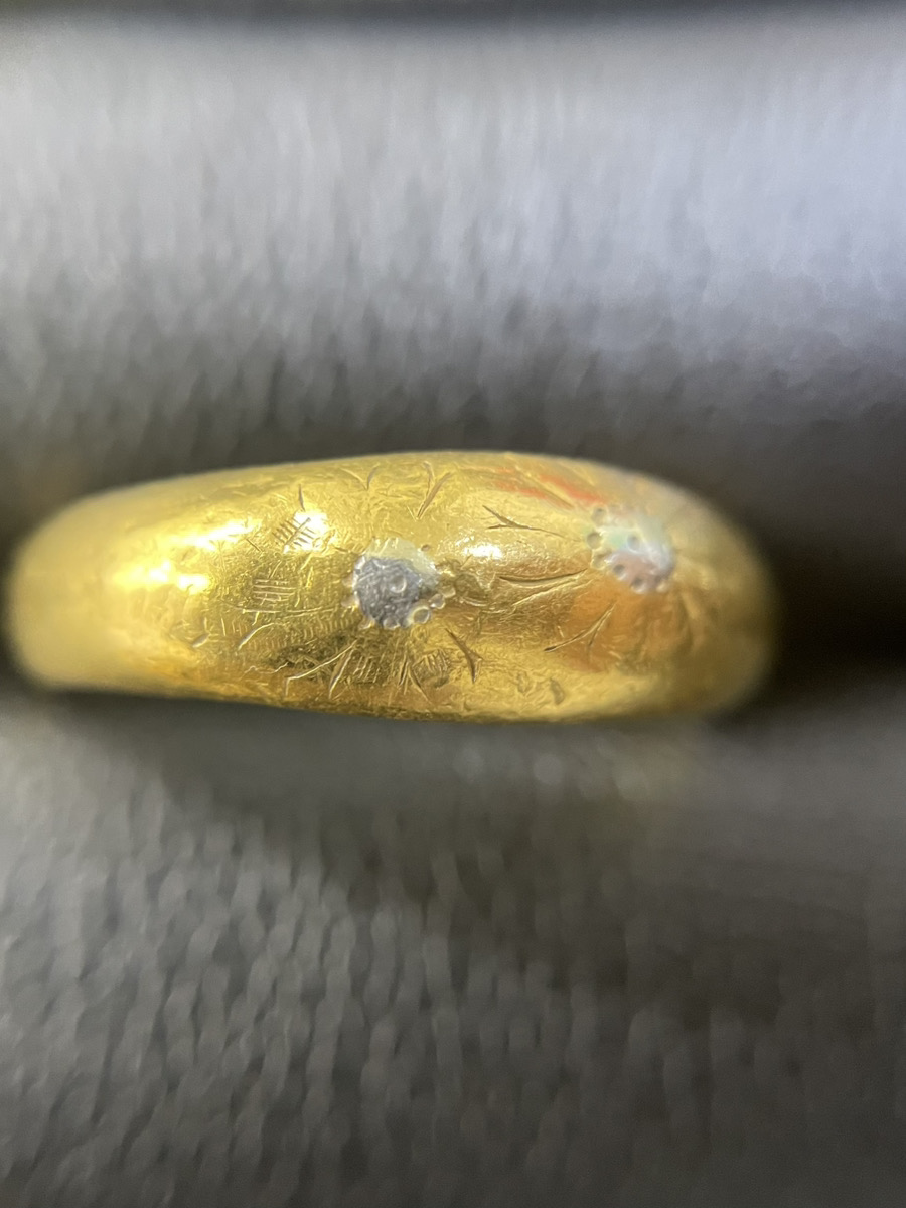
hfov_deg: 53.1
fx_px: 907
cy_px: 604
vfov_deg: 67.3
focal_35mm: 26
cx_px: 453
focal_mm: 4.2
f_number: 1.6
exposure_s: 1/33
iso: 400
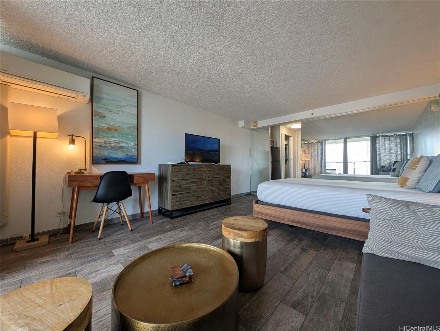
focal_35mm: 12
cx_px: 220
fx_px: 153
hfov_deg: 110.5
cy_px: 166
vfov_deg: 94.6
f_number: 1.95
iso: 64
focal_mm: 2.23
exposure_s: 1/120
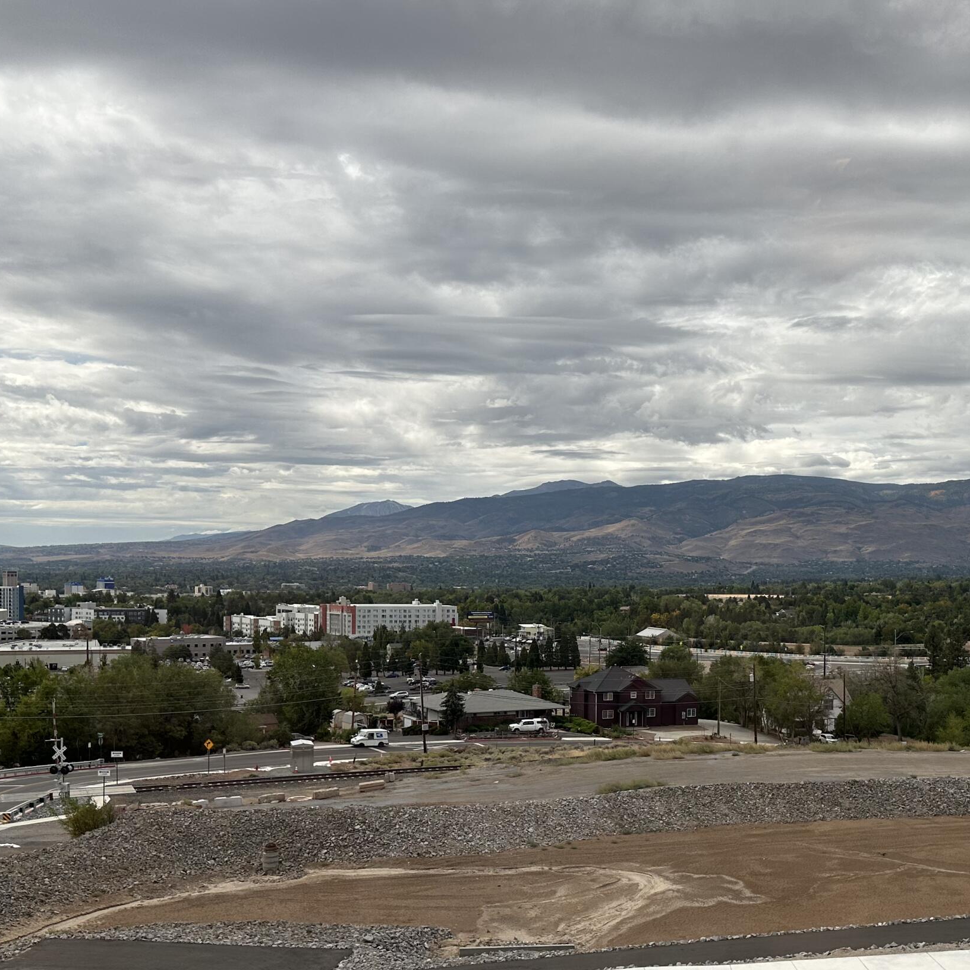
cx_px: 619
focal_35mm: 39
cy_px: 602
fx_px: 1236
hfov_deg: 42.4
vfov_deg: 42.5
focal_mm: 6.86
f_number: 1.78
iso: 80
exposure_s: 1/4545
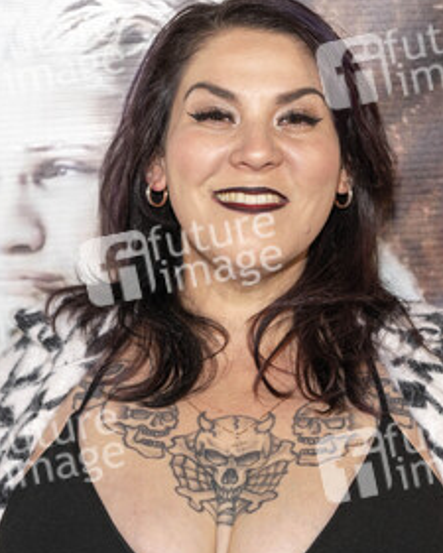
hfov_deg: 12.1
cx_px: 238
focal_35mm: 128
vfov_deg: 15.0
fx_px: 2097
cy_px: 358
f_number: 5.6
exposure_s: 1/200
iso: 400
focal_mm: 96
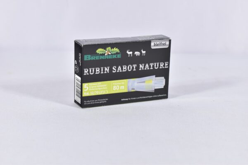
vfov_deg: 16.6
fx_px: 568
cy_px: 82
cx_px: 124
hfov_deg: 24.6
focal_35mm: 82
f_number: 5.6
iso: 640
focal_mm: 55
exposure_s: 1/40
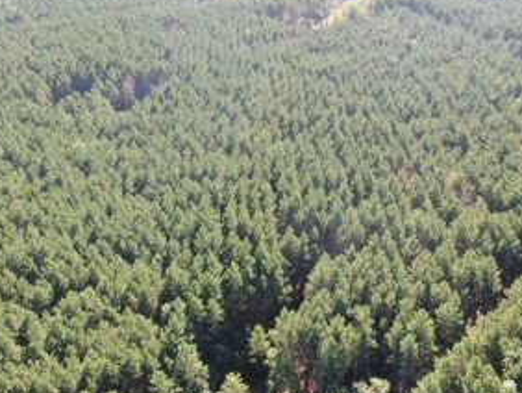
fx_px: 513
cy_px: 176
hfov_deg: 53.8
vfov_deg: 41.8
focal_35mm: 34
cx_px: 283
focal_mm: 4.39
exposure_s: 1/160
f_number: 2.8
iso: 100
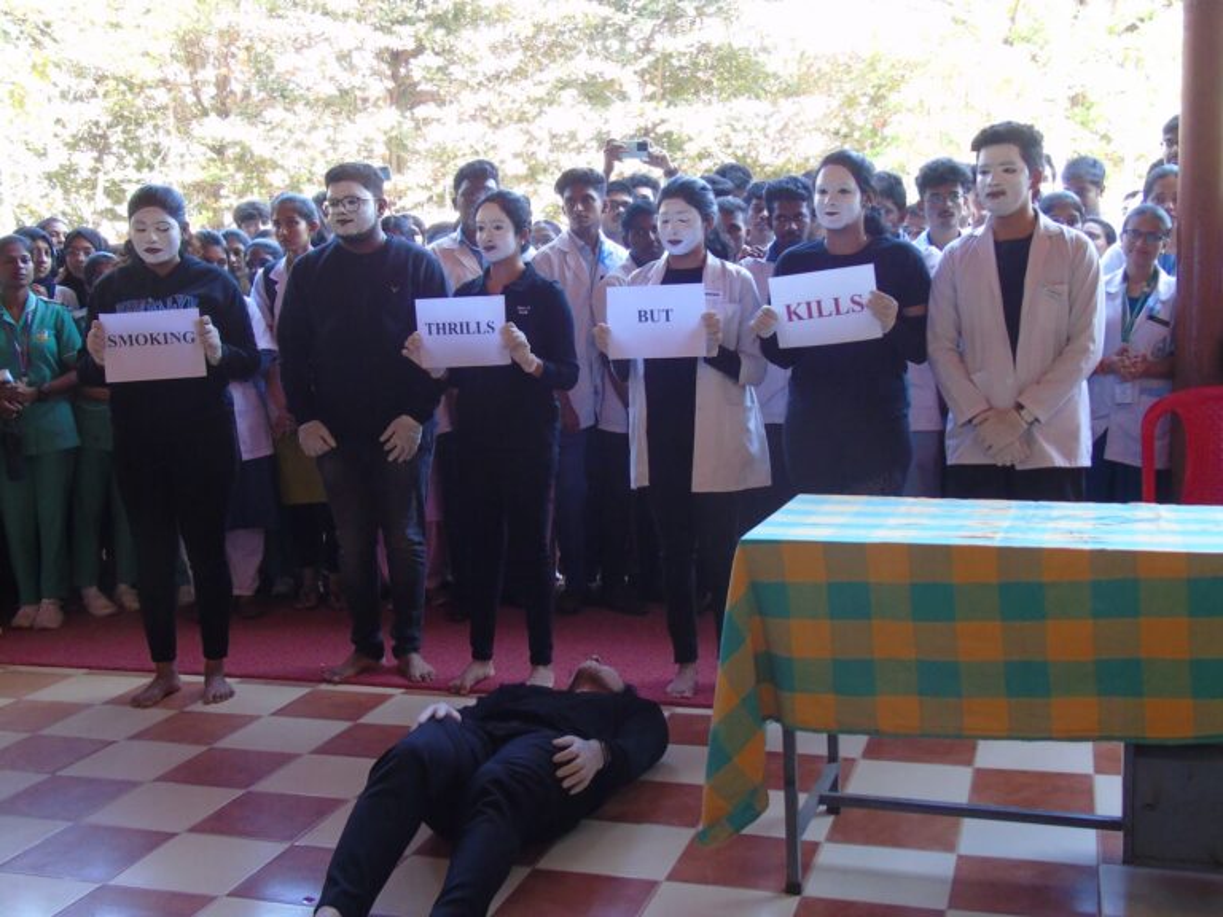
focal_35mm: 40
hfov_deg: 46.8
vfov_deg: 36.0
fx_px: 1413
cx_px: 612
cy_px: 458
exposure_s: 1/80
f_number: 3.9
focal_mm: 7.1
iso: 400
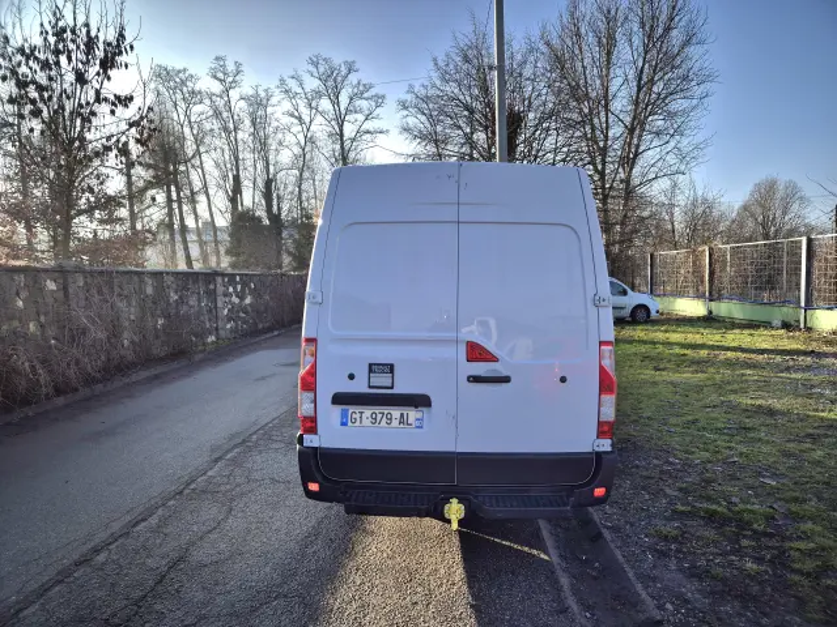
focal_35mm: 23
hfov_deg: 73.9
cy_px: 314
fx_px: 556
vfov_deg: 58.9
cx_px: 418
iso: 25
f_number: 1.8
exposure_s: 1/1250
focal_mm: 5.4
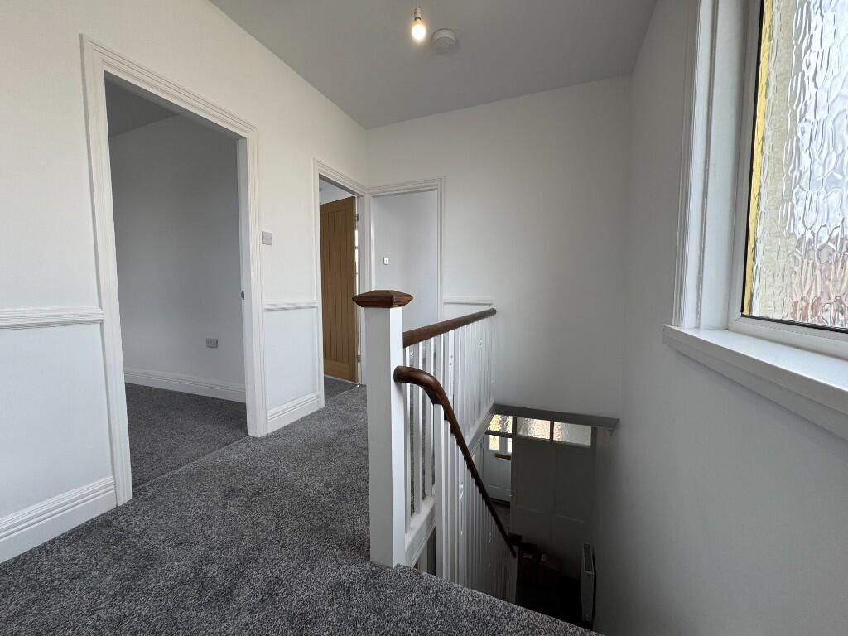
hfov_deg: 102.1
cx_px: 424
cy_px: 318
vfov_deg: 85.7
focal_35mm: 14
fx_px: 343
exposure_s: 1/100
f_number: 2.2
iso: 40
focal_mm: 2.22
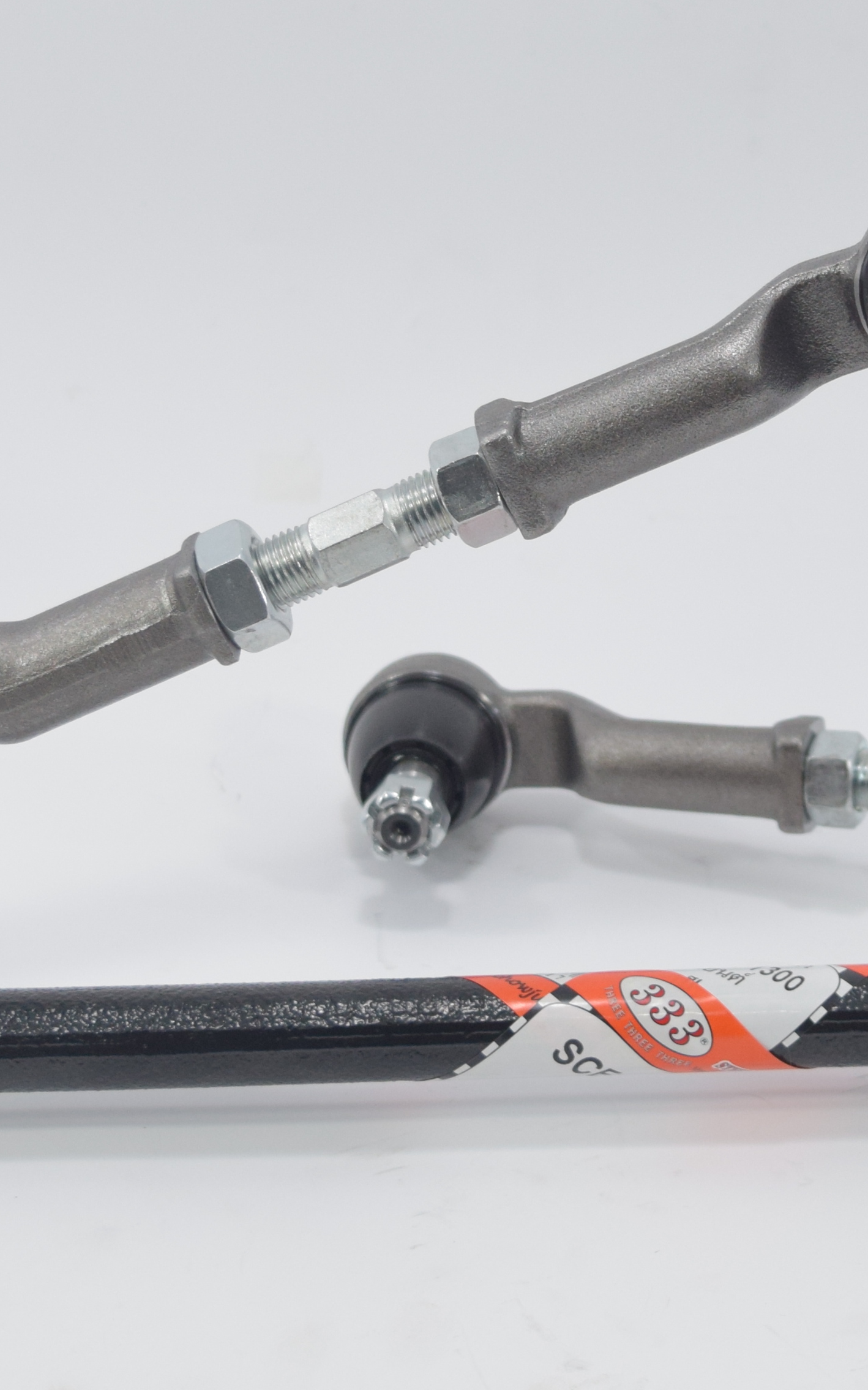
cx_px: 665
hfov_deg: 13.4
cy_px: 576
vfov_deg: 21.4
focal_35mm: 97
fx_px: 3672
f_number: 4.5
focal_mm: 24
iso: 500
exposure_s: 1/250
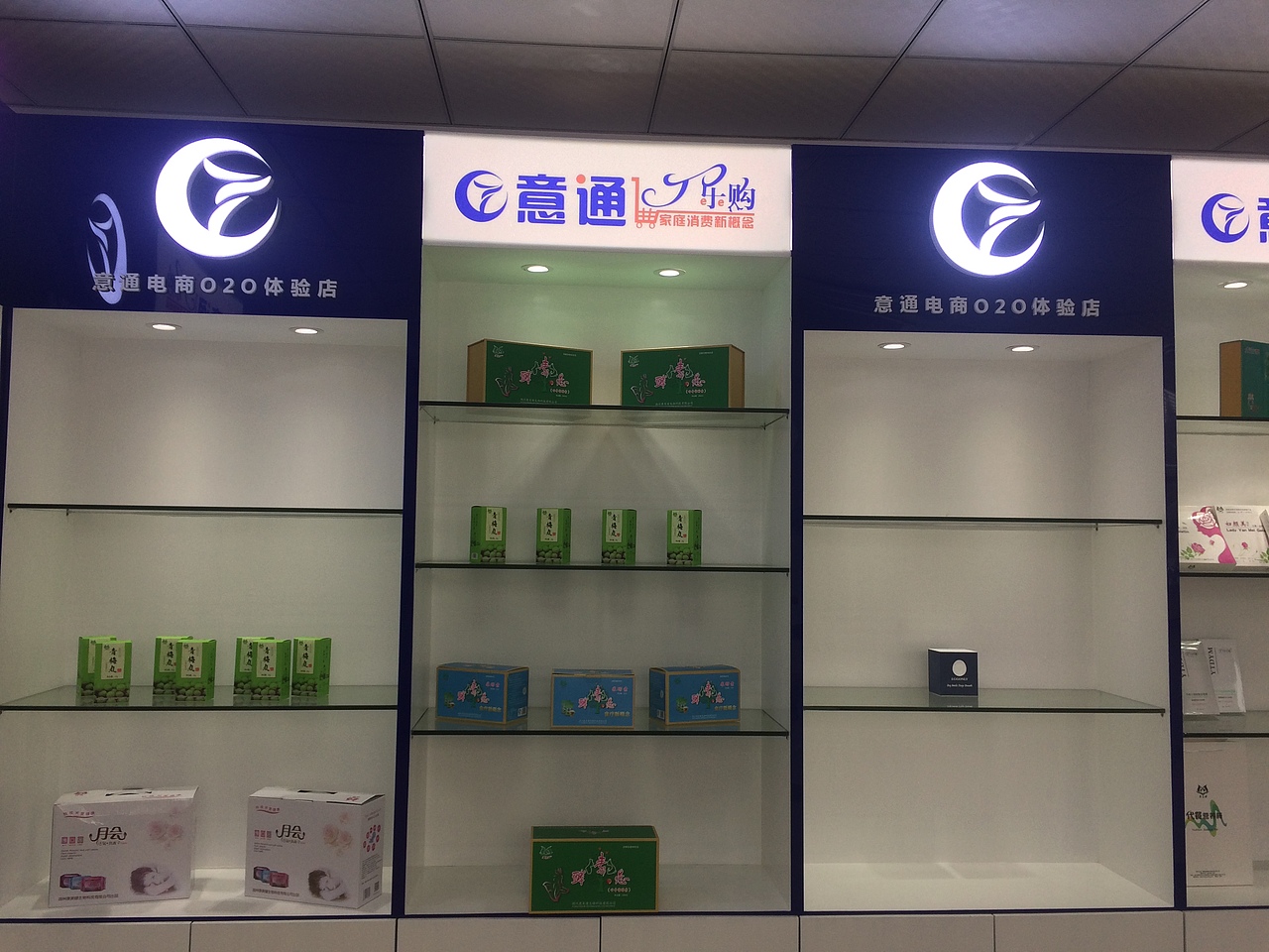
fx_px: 1063
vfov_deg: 48.2
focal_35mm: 29
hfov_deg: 61.7
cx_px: 634
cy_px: 476
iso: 32
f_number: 2.2
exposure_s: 1/50
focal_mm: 4.15
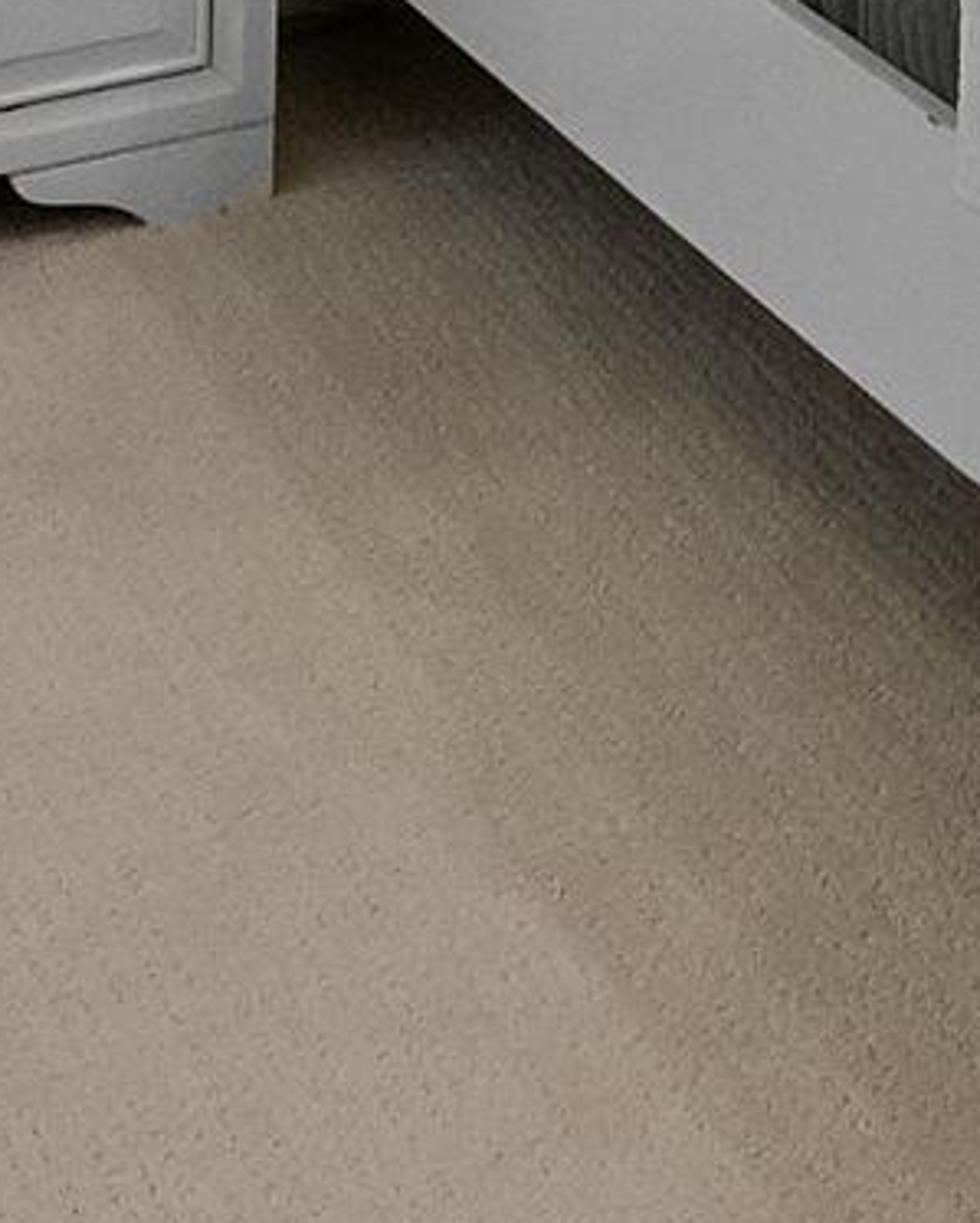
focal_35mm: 108
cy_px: -1444
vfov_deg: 14.0
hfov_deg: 13.1
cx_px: 1658
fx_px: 3911
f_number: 8
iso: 1600
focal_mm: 14
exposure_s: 1/60
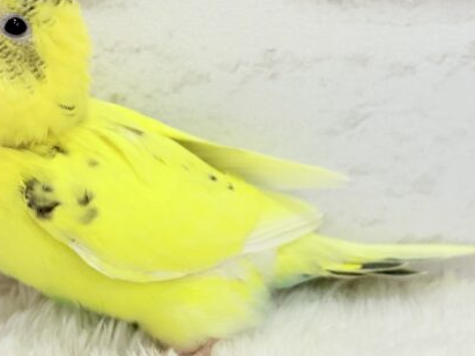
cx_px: 190
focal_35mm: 81
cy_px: 109
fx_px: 1111
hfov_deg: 24.1
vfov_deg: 18.1
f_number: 1.6
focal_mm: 5.96
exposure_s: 1/100
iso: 80
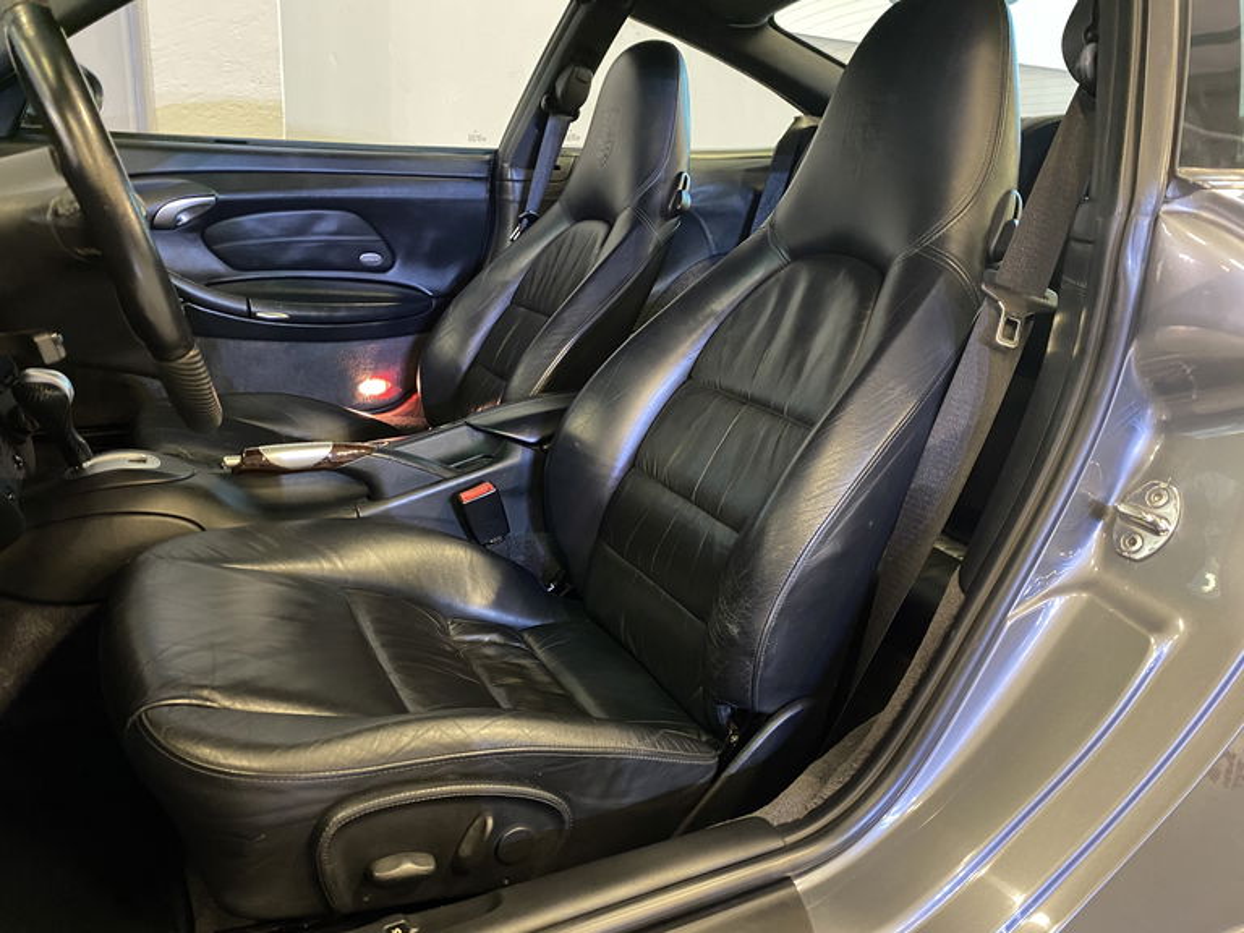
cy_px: 466
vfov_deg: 53.1
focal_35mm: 26
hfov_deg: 67.3
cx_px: 622
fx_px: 934
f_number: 1.8
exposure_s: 1/25
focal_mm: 4.25
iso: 800
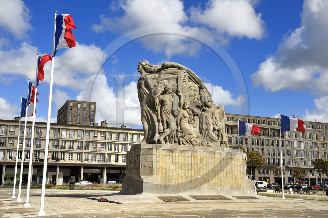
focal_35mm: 42
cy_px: 109
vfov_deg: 31.8
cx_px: 164
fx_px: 382
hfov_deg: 46.4
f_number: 13
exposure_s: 1/320
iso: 200
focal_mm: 42
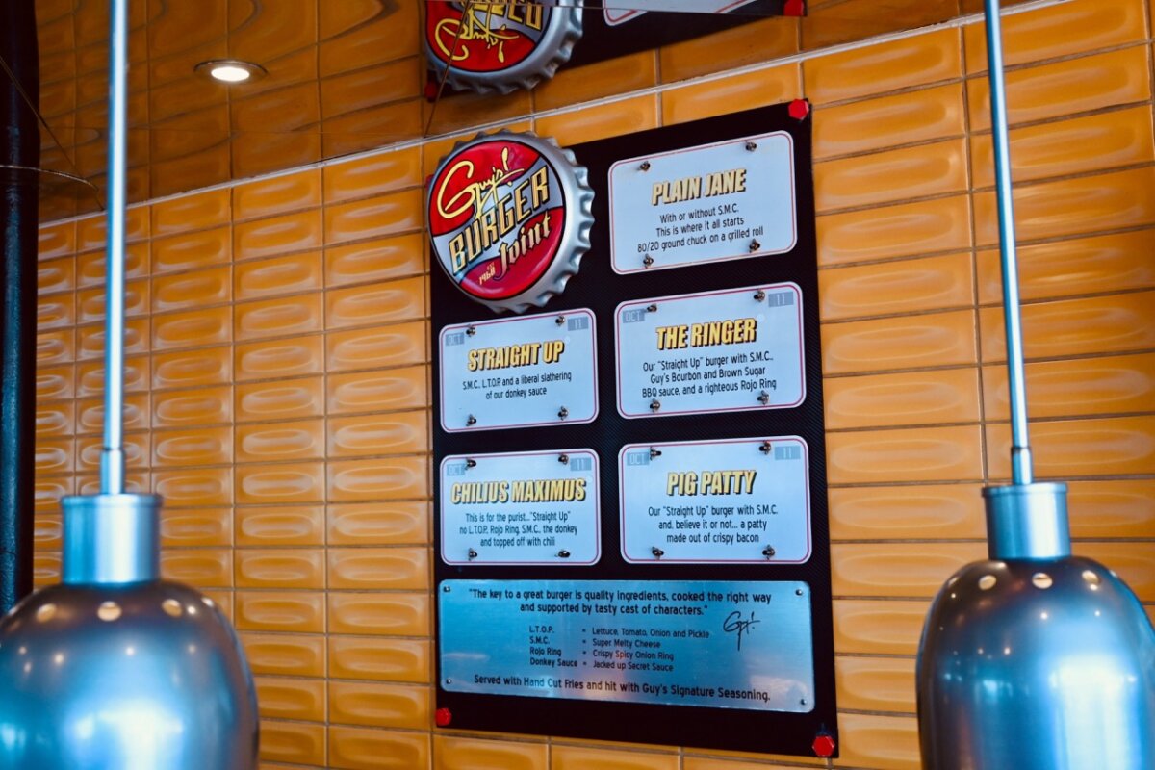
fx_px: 1203
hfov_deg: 51.3
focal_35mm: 38
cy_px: 385
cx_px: 578
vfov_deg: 35.5
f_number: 4.2
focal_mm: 25
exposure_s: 1/125
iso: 500
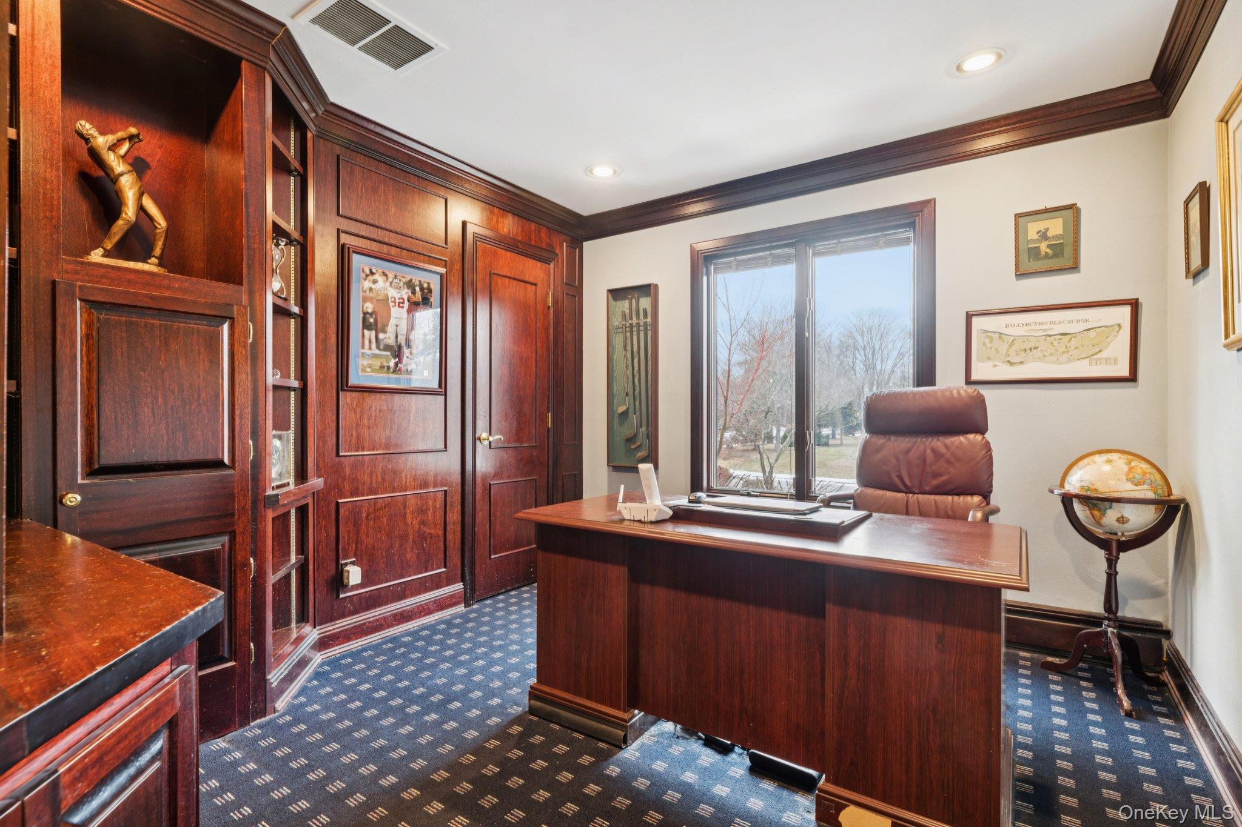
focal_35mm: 17
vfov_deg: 70.4
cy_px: 414
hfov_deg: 93.3
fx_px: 586
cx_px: 621
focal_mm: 17
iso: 320
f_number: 8
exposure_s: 1/6
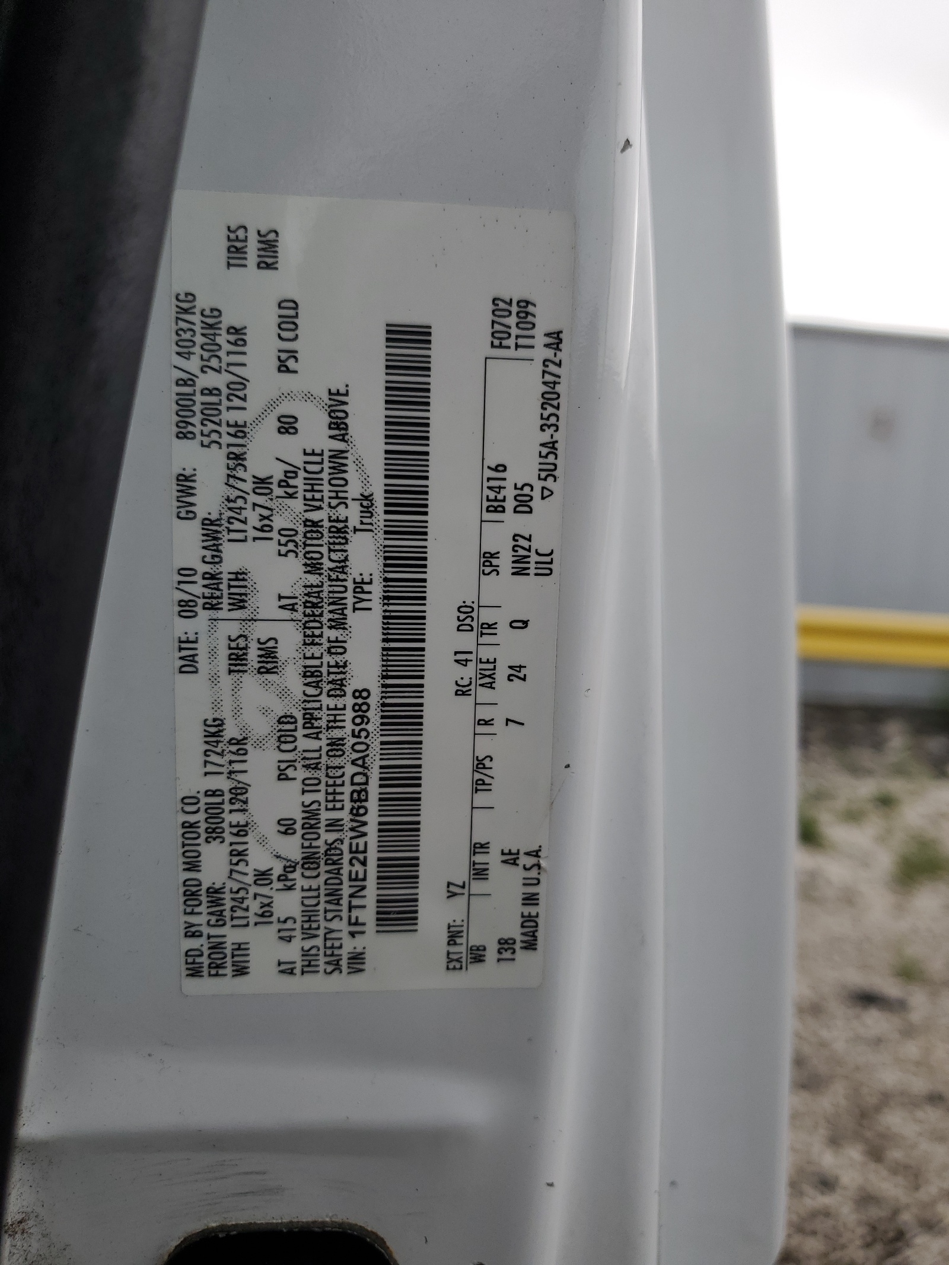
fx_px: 950
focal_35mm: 26
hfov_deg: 53.1
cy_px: 632
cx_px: 474
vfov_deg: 67.3
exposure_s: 1/1111
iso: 50
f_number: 1.5
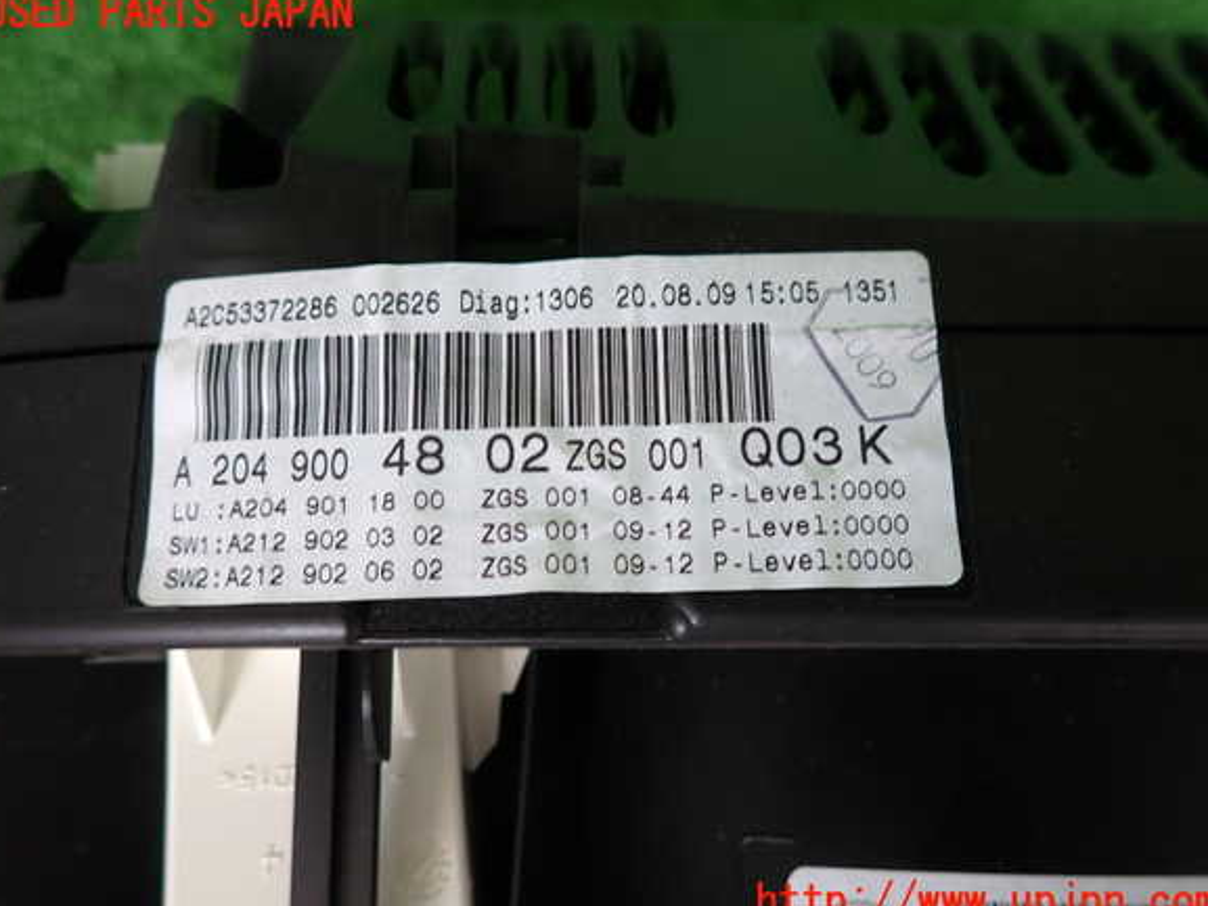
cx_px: 601
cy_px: 458
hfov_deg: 67.3
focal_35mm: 26
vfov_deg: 53.1
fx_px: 908
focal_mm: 4.5
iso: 100
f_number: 2
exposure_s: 1/80
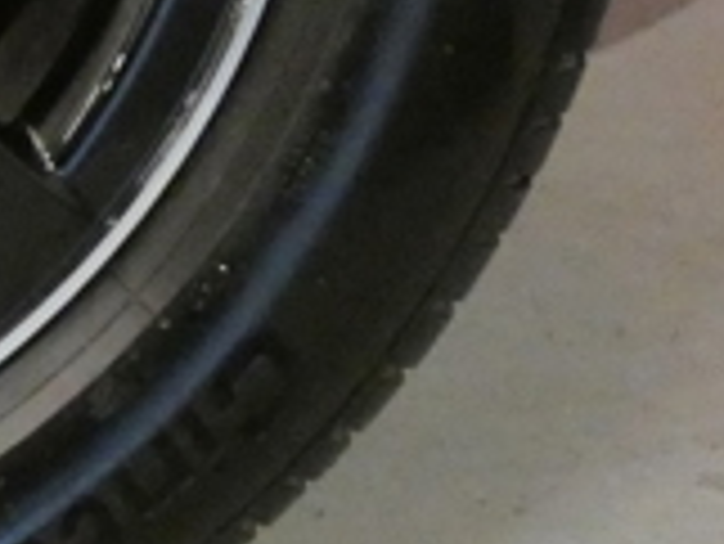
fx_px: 3433
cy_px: -279
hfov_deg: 11.3
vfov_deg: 8.8
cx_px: -517
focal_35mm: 164
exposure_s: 1/60
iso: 1600
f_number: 3.4
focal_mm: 6
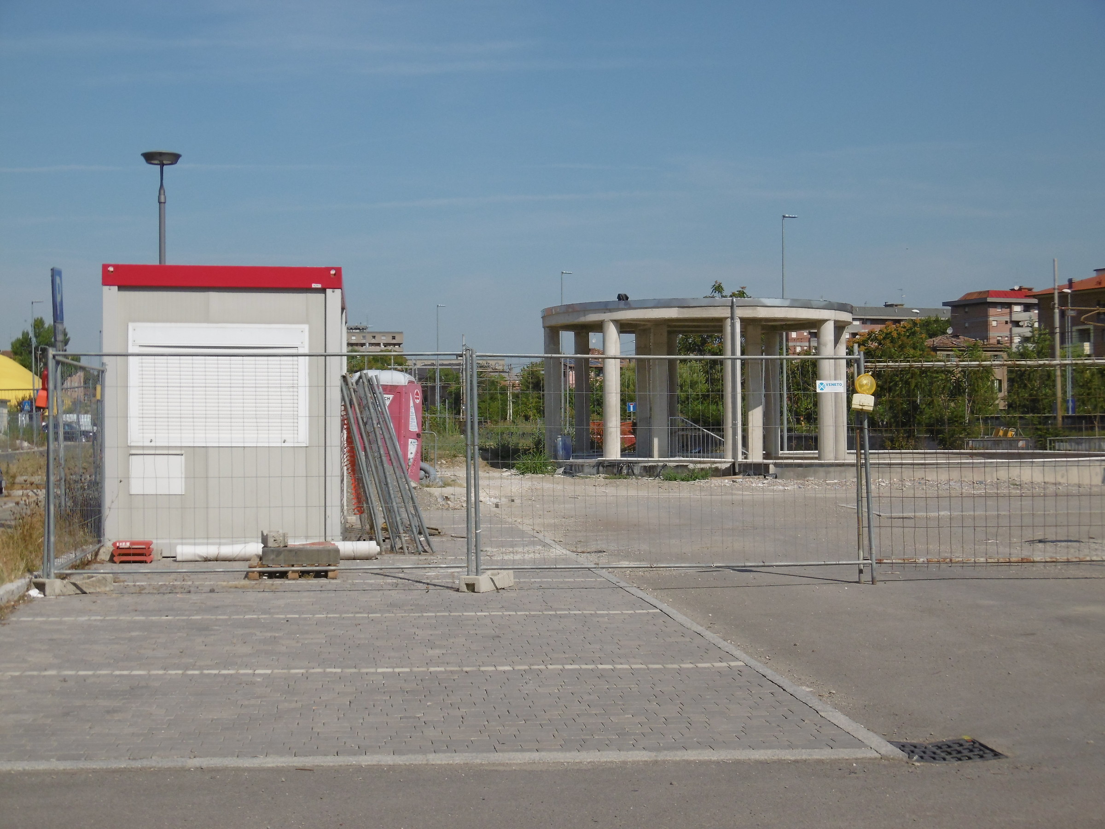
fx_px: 1628
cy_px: 414
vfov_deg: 28.6
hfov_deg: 37.5
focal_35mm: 51
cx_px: 552
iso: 100
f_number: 10.1
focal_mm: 9.2
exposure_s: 1/250
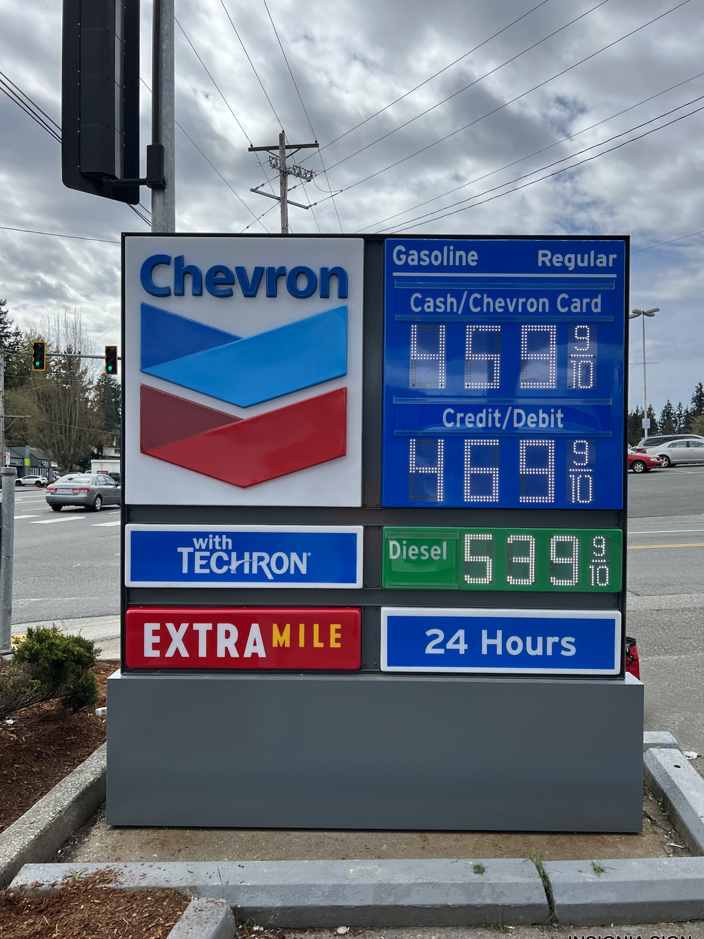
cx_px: 354
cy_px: 486
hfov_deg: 51.4
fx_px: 732
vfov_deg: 65.3
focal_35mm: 27
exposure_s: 1/3571
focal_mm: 5.7
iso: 50
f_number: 1.5
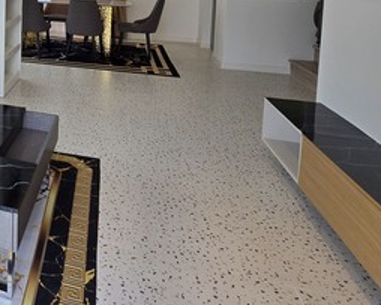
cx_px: -16
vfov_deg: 40.2
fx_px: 361
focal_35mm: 32
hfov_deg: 45.2
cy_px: 0
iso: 50
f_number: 2.2
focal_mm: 2.2
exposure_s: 1/120
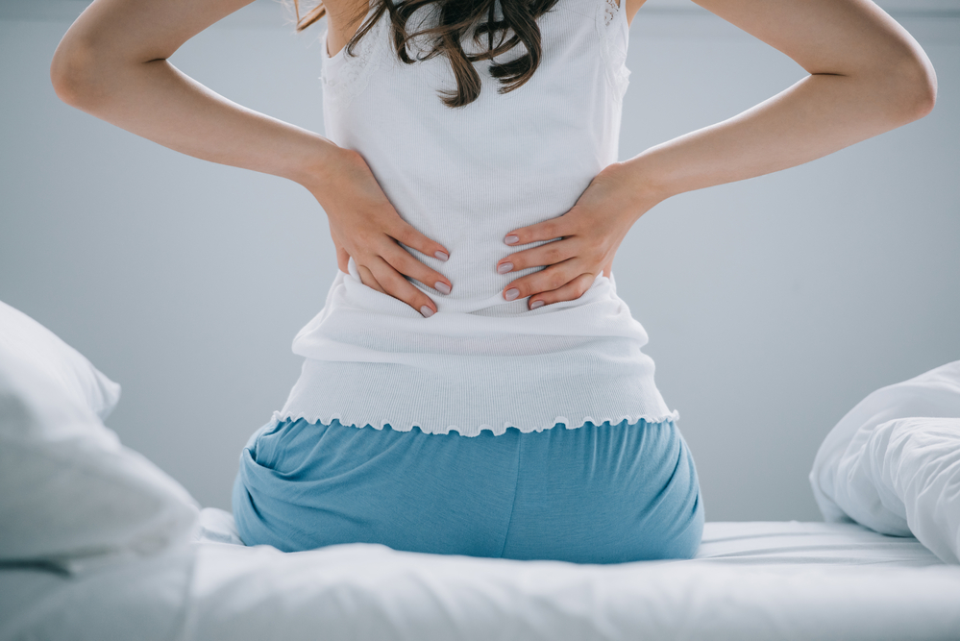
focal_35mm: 195
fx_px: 5202
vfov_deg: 7.1
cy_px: 320
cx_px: 480
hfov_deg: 10.5
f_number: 3.5
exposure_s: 1/160
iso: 800
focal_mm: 195
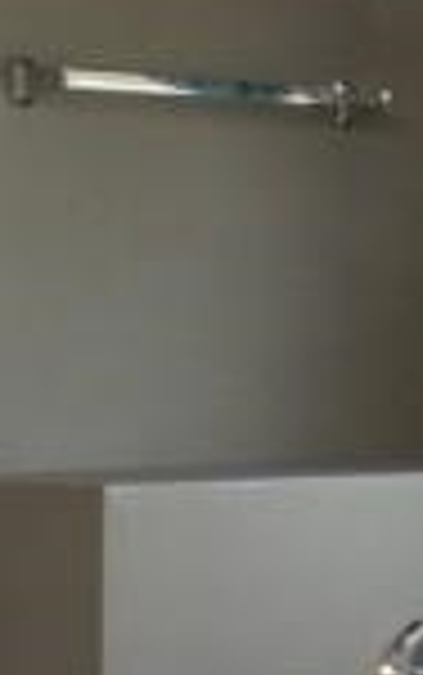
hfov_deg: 7.2
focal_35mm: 176
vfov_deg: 11.9
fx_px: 3240
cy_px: 351
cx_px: -464
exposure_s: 1/2
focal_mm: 11
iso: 100
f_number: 4.8
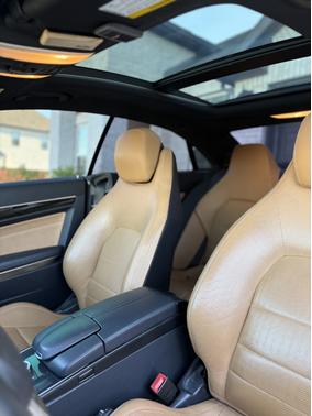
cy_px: 208
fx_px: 312
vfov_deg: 67.3
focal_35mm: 26
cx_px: 156
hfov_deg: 53.1
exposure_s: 1/121
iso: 125
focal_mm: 5.96
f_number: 1.6
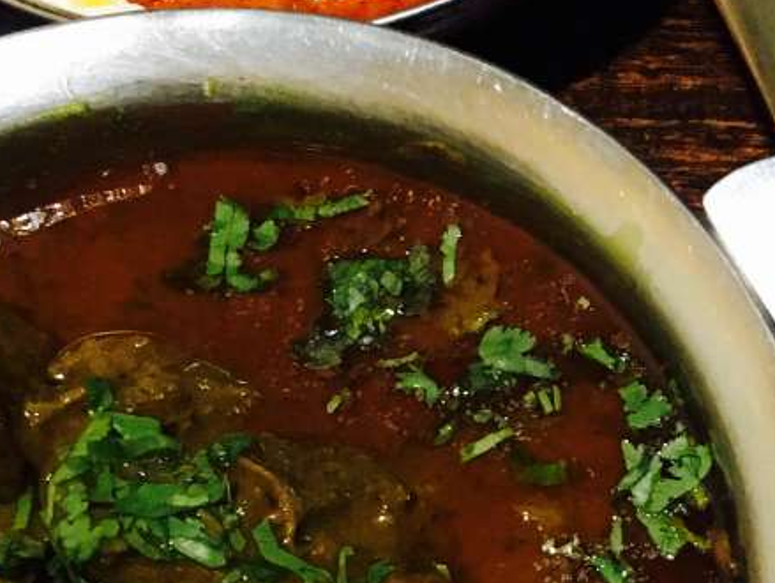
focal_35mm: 99
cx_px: 826
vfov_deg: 14.9
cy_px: 193
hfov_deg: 19.1
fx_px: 2218
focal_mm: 4.15
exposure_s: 1/25
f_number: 2.2
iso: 200
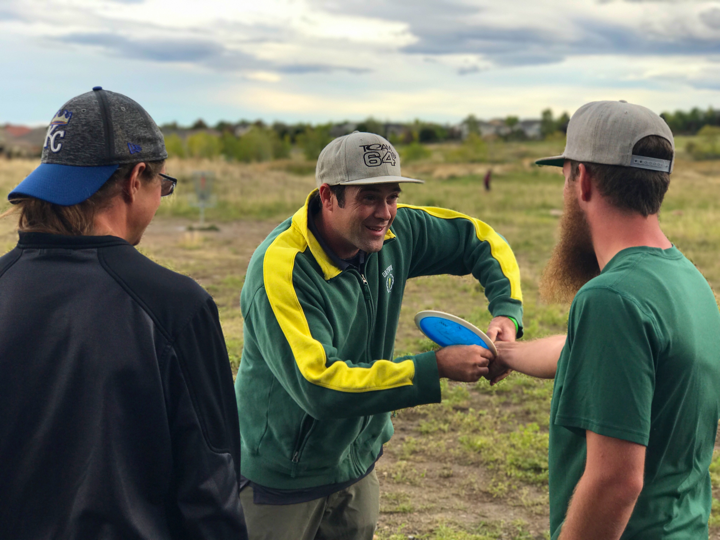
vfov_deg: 25.7
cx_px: 360
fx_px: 1186
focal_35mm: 57
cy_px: 270
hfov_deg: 33.8
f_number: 2.8
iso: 20
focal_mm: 6.6
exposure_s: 1/182
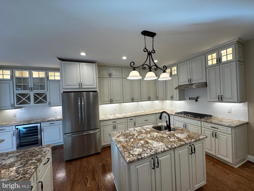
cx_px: 127
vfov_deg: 85.7
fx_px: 103
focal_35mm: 14
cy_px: 96
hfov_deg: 102.1
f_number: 2.2
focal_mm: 2.22
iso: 80
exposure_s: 1/120
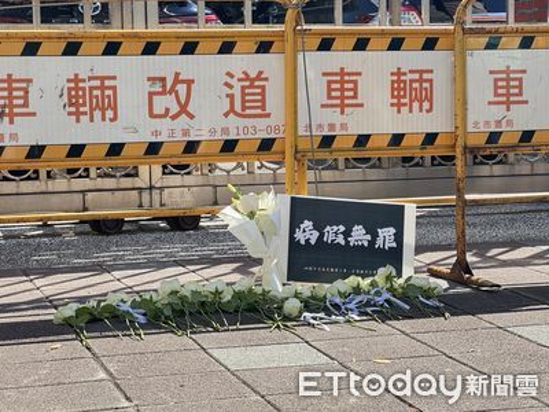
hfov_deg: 25.3
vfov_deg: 19.1
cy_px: 206
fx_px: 1221
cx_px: 274
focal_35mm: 77
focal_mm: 9
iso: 20
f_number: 2.8
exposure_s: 1/185
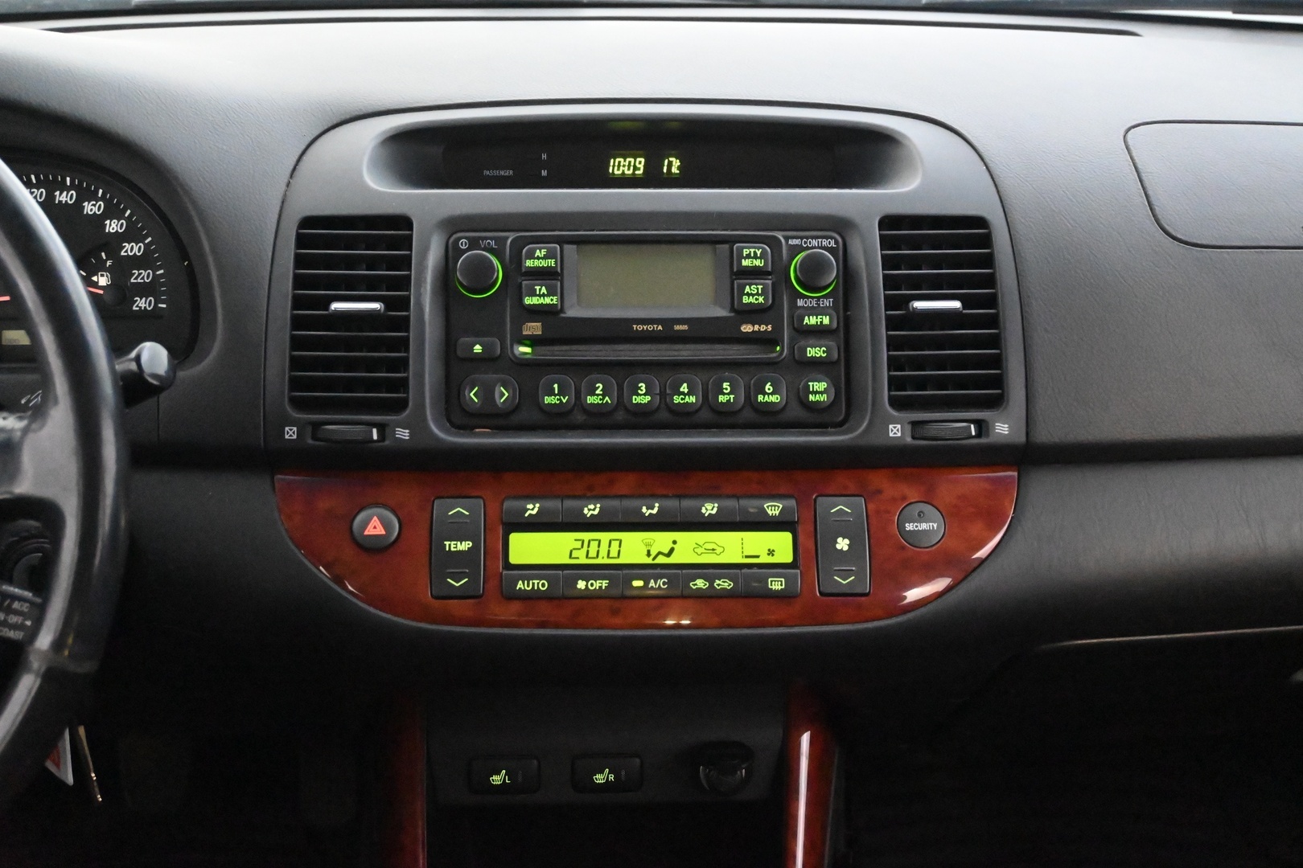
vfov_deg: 29.9
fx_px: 1629
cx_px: 652
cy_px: 434
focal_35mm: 45
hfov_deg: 43.6
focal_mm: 30
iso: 16000
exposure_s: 1/50
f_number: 4.8
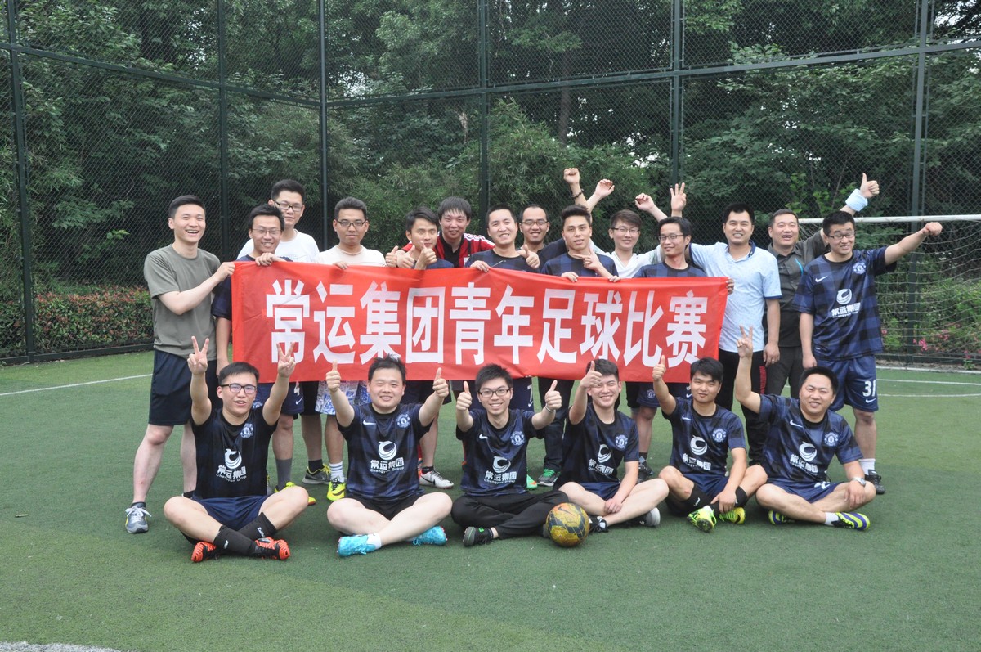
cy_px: 326
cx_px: 490
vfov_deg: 34.1
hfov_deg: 49.6
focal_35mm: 39
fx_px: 1061
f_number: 10
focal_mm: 26
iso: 2000
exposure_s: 1/100
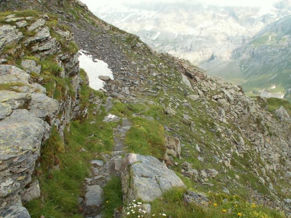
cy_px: 109
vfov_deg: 40.7
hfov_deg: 52.6
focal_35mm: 35
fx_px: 294
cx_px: 146
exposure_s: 1/40
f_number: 7.1
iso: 50
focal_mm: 5.86
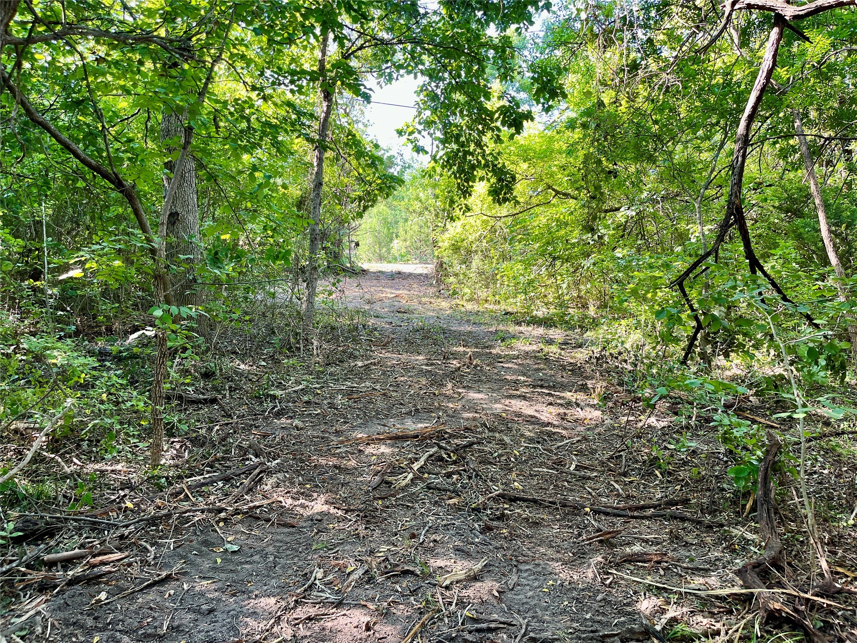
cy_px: 322
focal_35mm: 26
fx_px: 644
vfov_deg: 53.1
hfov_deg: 67.3
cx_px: 428
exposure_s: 1/121
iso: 64
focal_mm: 5.1
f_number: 1.6
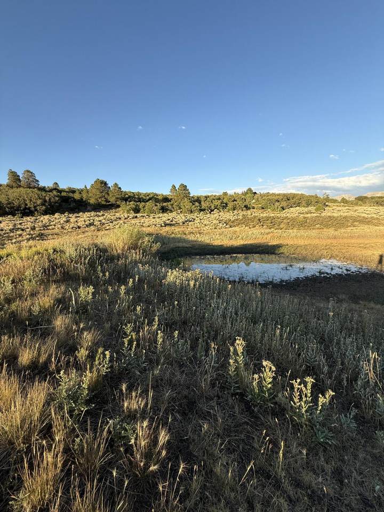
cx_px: 192
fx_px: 207
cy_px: 256
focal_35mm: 14
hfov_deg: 85.7
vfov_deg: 102.1
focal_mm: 2.22
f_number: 2.2
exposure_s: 1/502
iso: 50
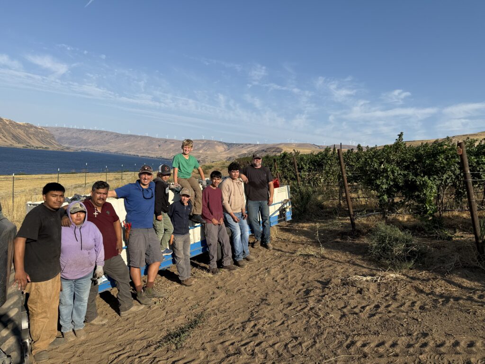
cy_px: 182
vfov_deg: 56.8
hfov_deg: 71.6
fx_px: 336
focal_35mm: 24
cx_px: 242
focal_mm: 6.76
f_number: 1.78
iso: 80
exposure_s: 1/4405
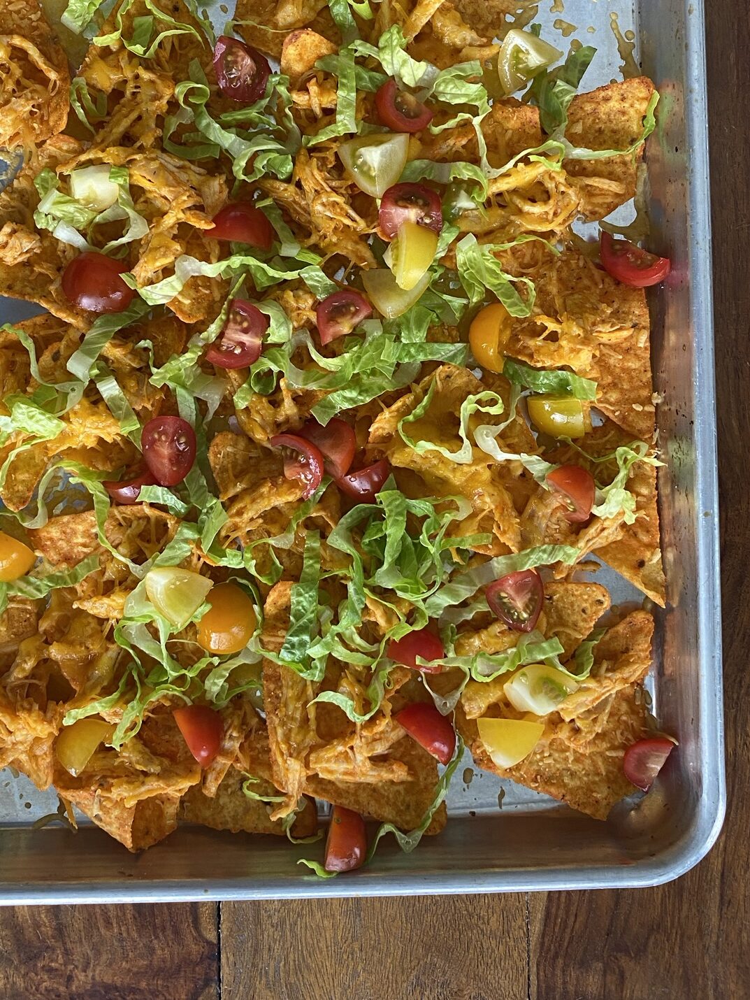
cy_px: 500
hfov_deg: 53.1
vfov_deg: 67.3
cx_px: 375
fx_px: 751
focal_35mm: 26
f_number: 1.8
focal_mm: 4.25
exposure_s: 1/60
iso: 125
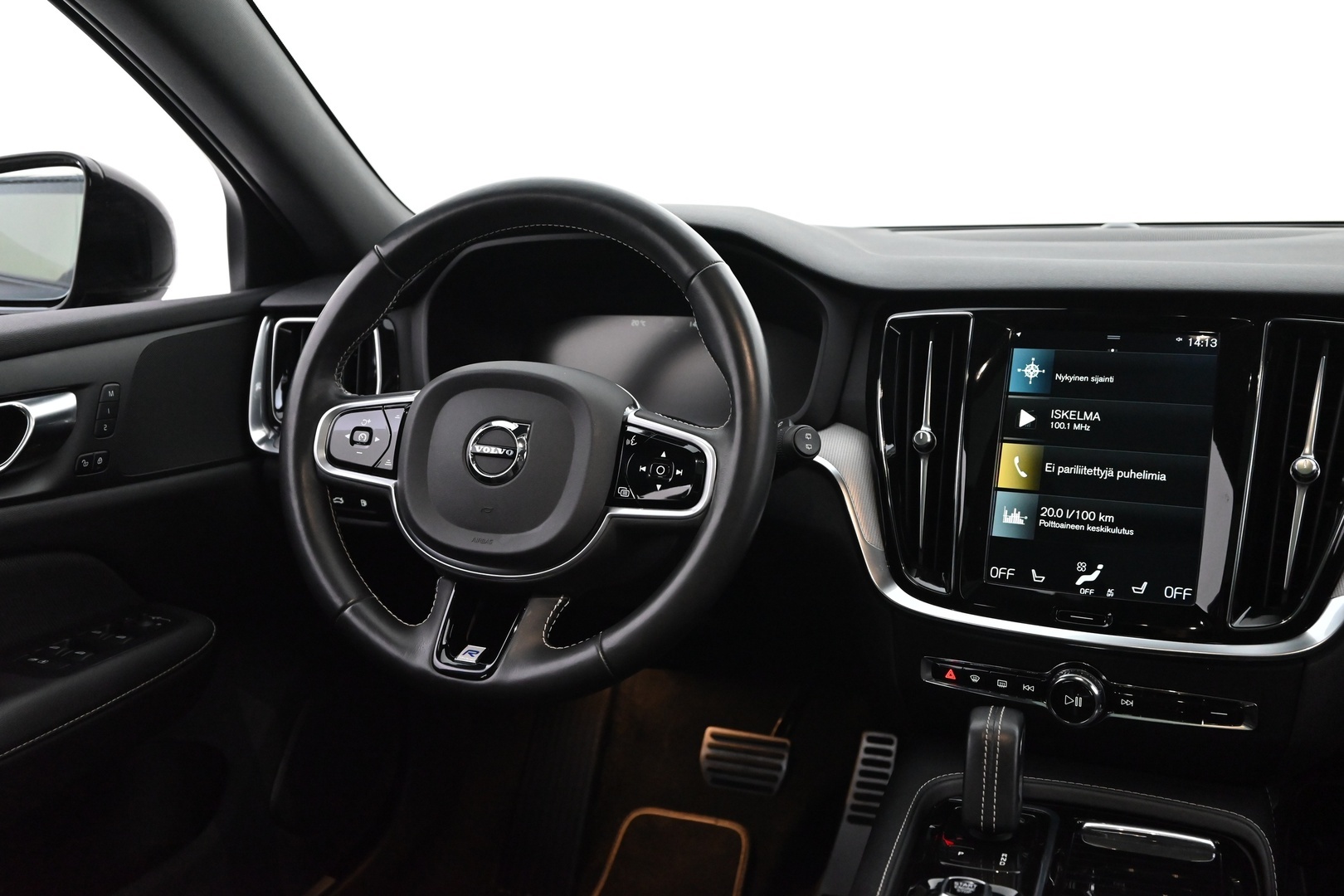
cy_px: 448
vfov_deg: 38.4
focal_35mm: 34
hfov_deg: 55.1
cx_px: 672
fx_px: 1288
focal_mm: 34.5
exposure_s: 1/60
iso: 6400
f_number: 5
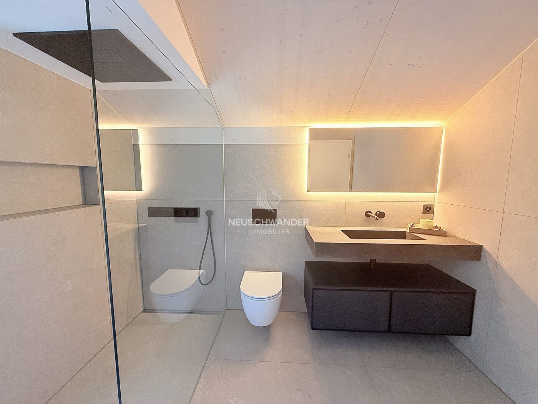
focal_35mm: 14
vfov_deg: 85.7
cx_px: 269
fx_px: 218
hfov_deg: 102.1
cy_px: 202
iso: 320
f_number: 2.2
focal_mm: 2.22
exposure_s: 1/75
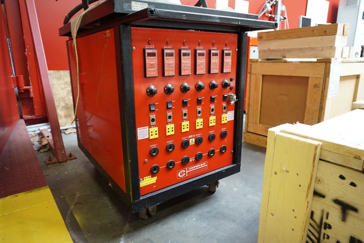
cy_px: 122
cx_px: 182
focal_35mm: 24
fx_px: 243
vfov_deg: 53.1
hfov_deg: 73.7
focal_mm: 16
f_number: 3.5
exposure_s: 1/100
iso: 3200
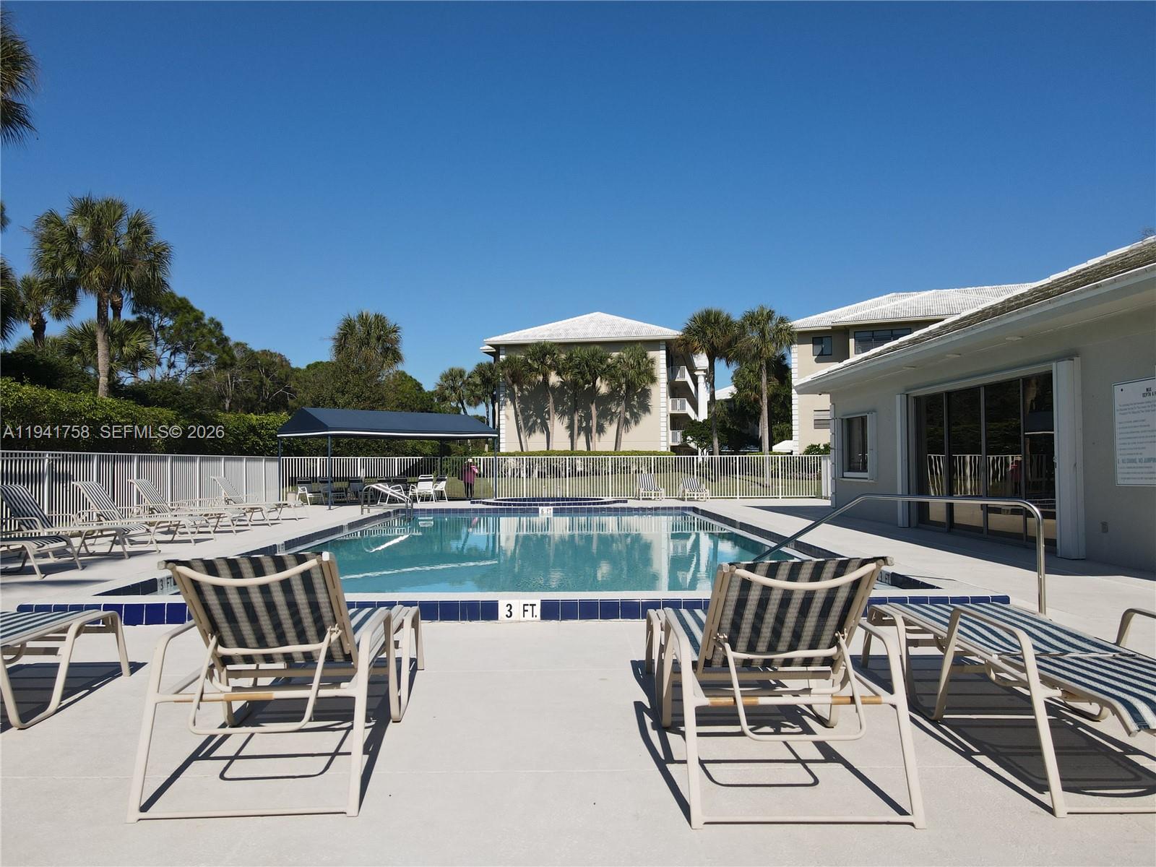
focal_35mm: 24
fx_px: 801
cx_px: 578
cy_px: 434
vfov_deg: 56.8
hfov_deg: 71.6
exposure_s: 1/1250
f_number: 2.8
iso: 100
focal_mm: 4.5
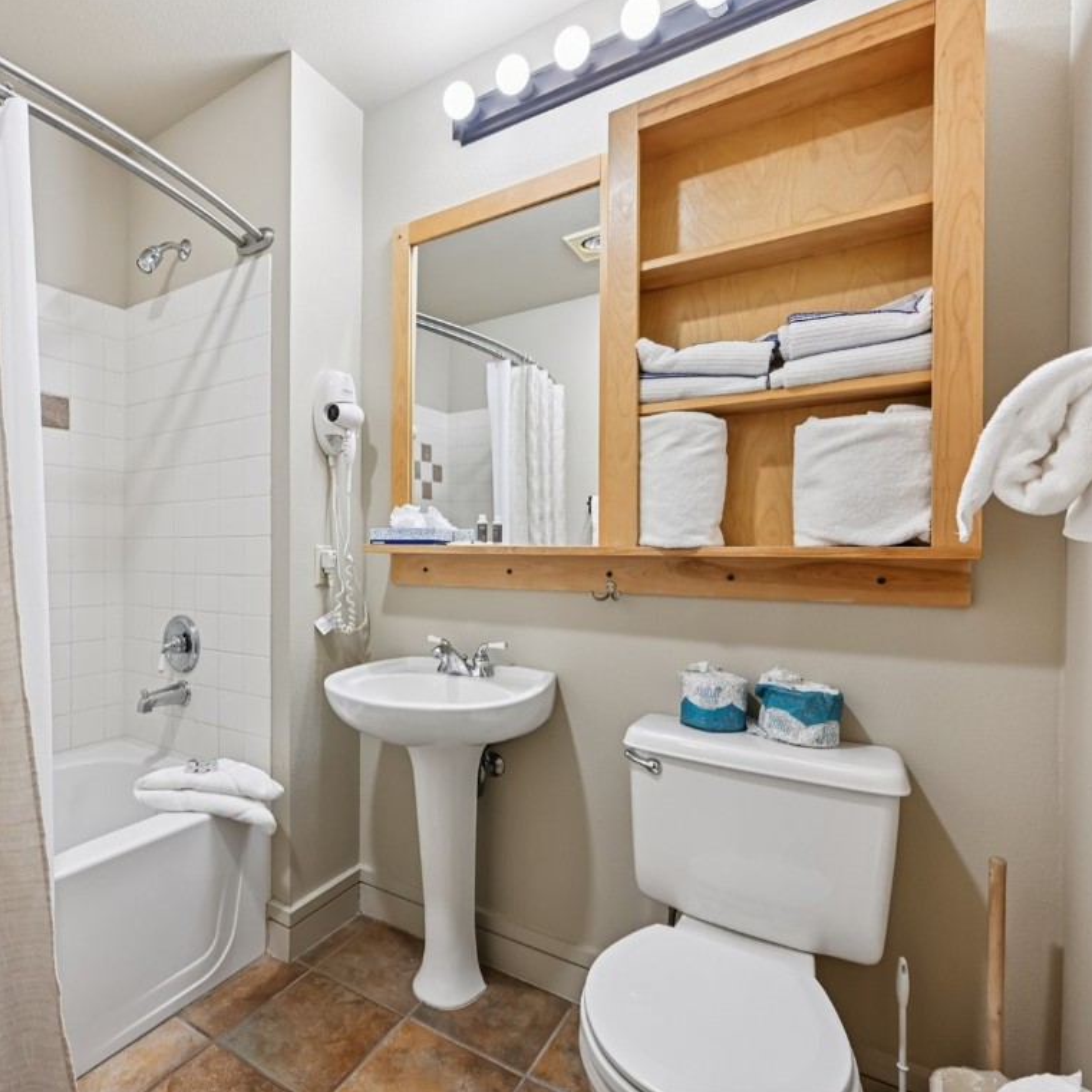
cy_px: 544
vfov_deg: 80.7
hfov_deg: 79.3
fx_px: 642
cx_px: 410
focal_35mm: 18
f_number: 8
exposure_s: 1/15
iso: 360
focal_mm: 14
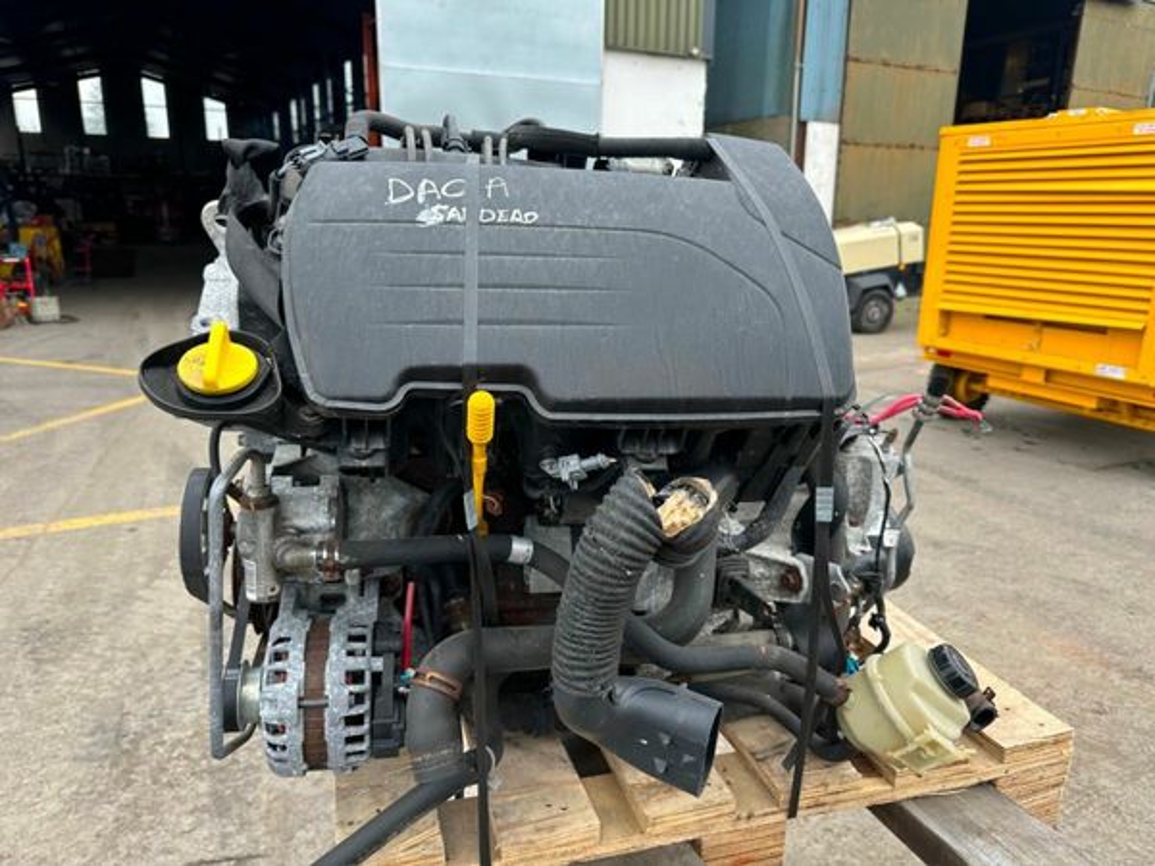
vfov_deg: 56.8
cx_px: 578
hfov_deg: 71.6
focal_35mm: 24
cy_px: 433
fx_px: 801
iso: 80
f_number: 1.78
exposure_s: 1/406
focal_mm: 6.86
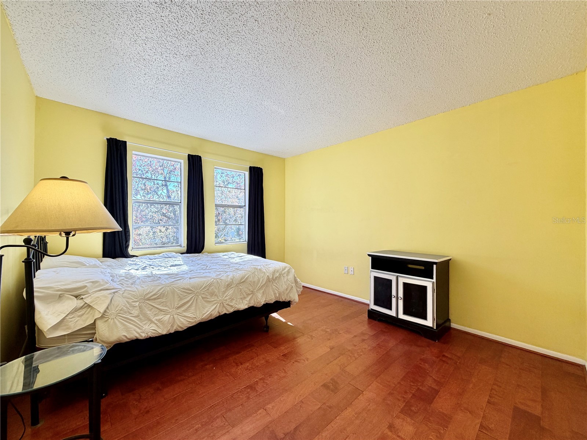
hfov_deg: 102.1
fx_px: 237
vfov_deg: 85.7
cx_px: 294
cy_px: 220
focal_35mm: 14
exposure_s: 1/120
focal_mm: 2.22
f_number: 2.2
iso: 64
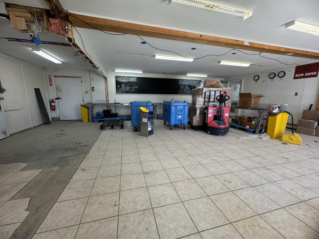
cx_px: 160
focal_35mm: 14
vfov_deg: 85.7
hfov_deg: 102.1
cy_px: 120
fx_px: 129
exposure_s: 1/120
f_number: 2.2
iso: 64
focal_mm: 2.22
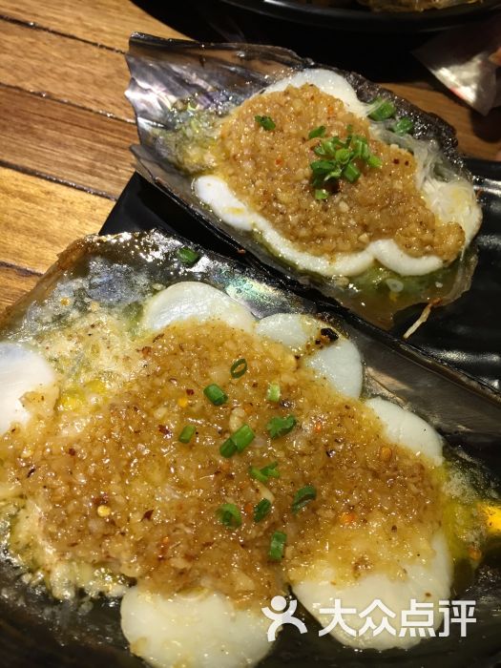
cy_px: 334
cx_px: 250
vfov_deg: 61.7
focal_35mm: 29
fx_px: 560
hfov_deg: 48.2
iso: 100
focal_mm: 4.15
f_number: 2.2
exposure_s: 1/33
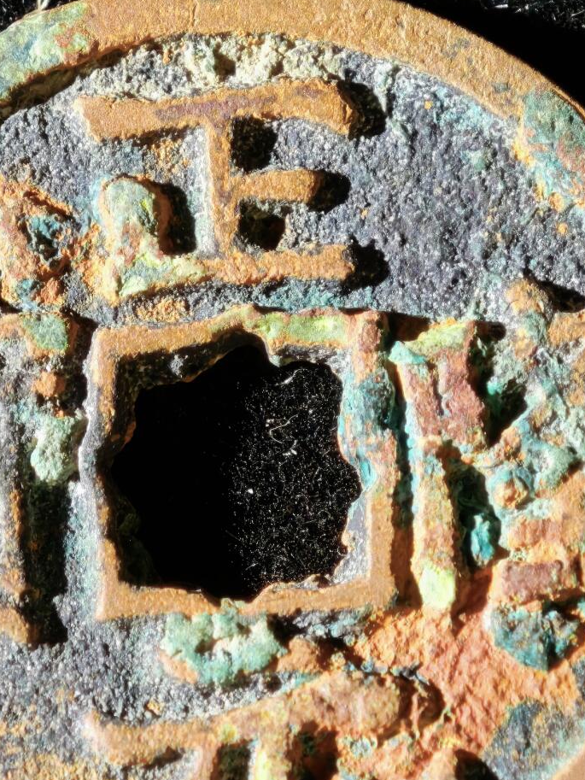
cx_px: 244
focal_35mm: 211
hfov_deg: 7.0
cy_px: 496
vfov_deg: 9.4
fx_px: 4753
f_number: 2
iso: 500
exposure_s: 1/100
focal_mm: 9
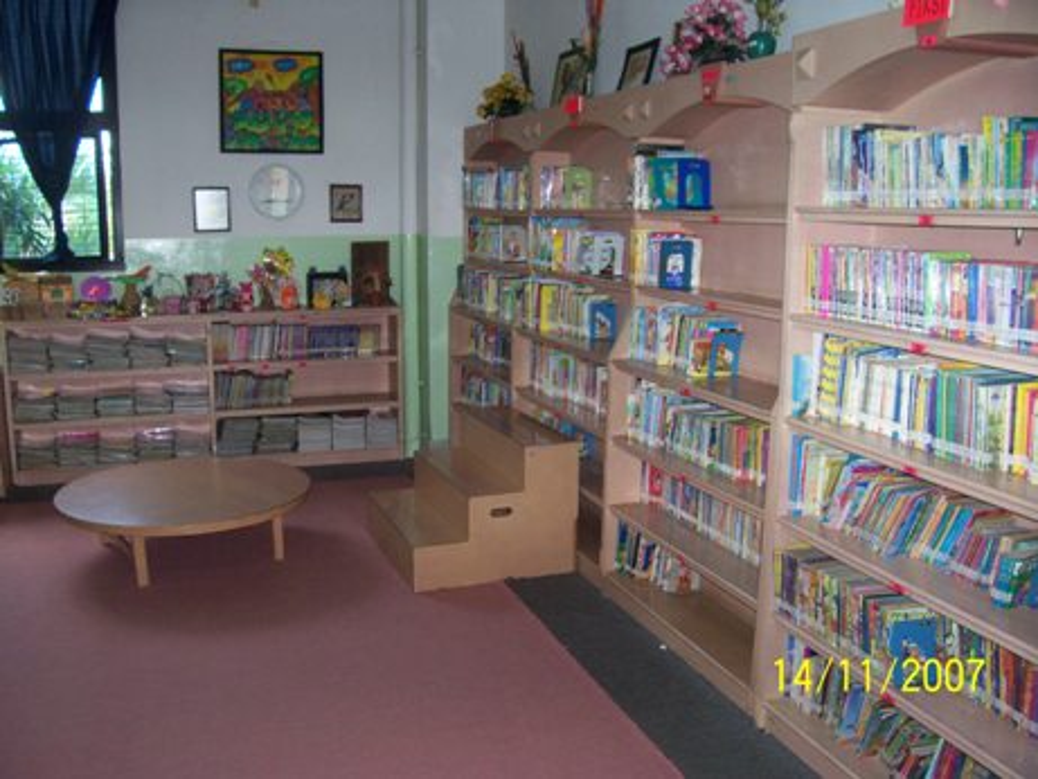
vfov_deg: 41.8
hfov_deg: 53.9
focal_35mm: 34
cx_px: 519
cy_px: 390
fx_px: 1020
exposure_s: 1/64
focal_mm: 5.6
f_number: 2.7
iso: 140
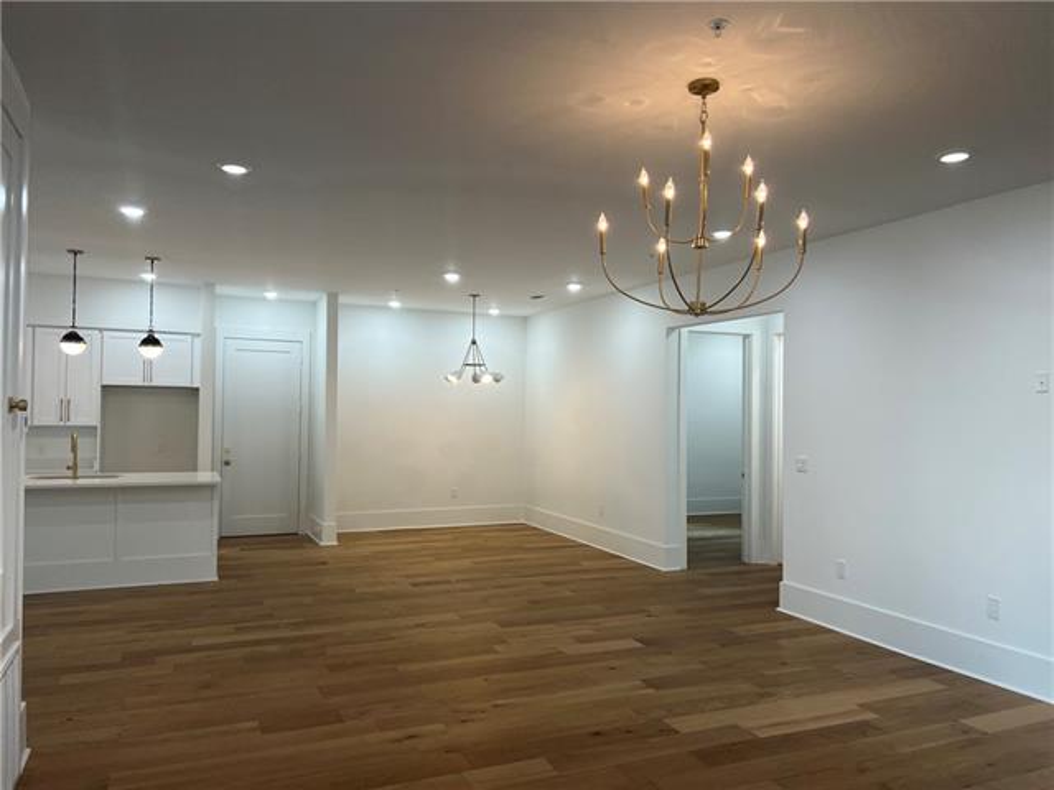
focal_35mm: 26
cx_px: 527
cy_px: 395
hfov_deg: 67.3
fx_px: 792
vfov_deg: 53.1
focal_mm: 5.7
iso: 50
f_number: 1.5
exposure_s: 1/120
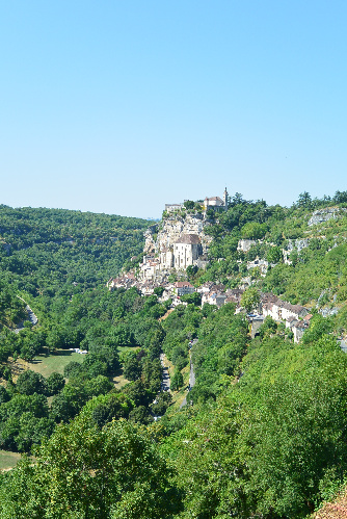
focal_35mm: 47
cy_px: 260
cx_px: 174
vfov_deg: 41.9
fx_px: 678
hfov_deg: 28.7
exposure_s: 1/500
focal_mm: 17.7
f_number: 4.5
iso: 100
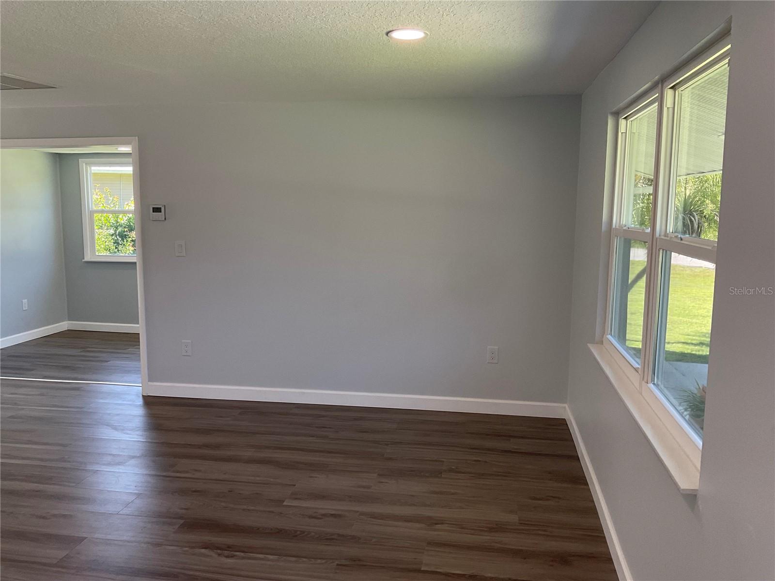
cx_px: 388
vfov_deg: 48.2
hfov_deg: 61.7
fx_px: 649
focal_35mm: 29
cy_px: 290
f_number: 1.8
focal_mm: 3
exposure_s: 1/120
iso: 64
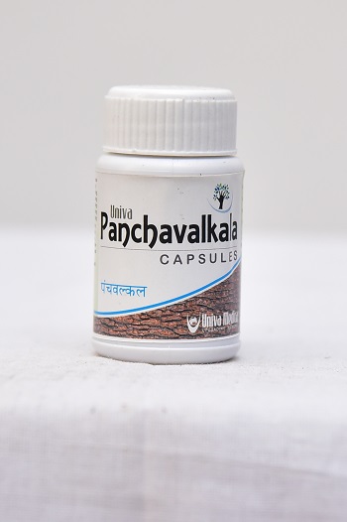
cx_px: 174
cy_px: 261
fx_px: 1520
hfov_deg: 13.0
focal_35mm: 105
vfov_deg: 19.5
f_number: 4.5
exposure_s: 1/125
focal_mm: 105
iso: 1600
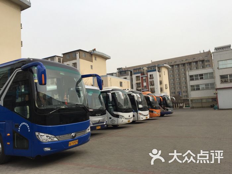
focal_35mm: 29
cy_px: 87
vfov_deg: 48.2
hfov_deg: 61.7
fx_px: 194
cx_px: 116
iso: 25
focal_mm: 4.15
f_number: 2.2
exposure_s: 1/1709
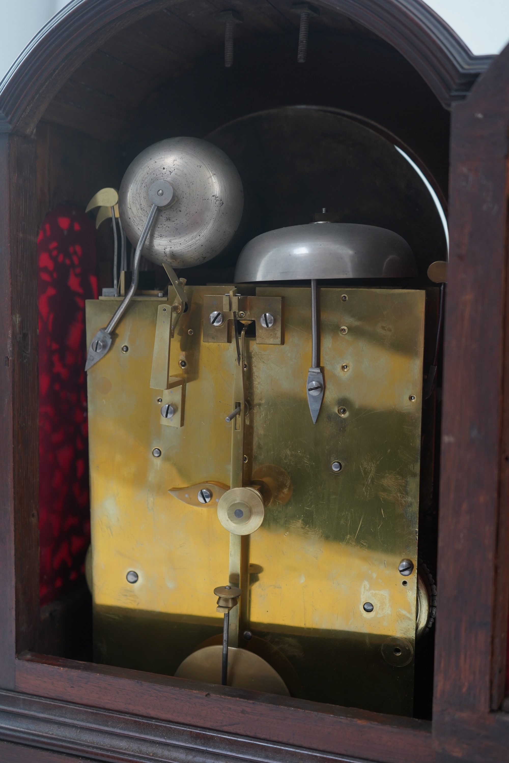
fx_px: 848
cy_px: 382
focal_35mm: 40
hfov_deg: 33.4
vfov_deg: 48.5
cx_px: 254
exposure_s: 1/80
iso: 640
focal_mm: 40
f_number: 4
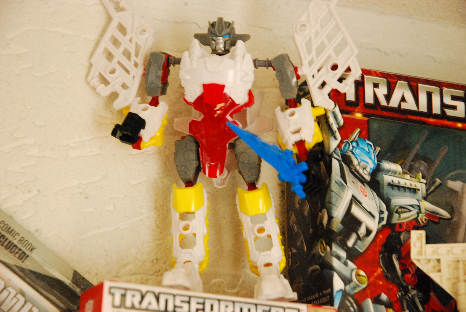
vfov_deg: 13.1
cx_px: 233
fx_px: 1361
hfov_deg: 19.4
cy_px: 156
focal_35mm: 105
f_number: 4.5
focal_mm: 70
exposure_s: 1/50
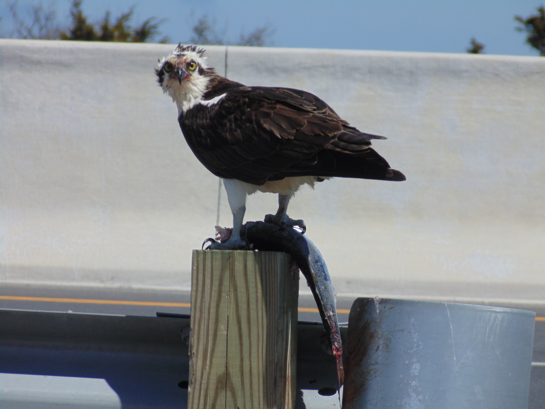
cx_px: 272
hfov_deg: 4.5
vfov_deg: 3.3
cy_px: 204
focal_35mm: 445
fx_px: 7006
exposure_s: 1/640
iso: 80
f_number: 6
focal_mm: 79.9
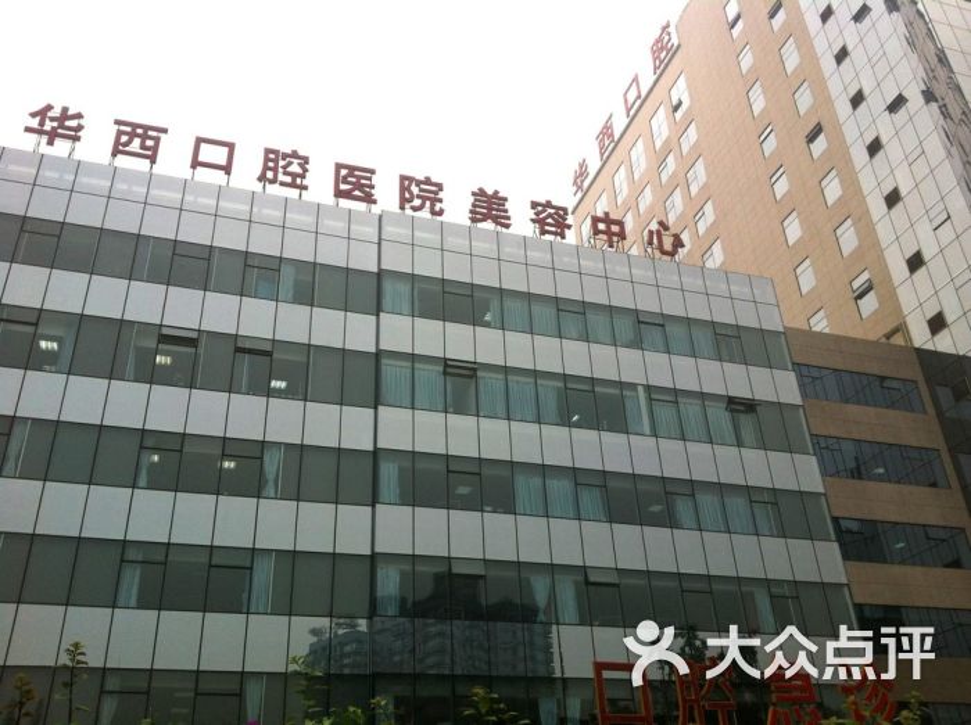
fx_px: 980
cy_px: 362
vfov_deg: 40.6
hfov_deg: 52.7
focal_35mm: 35
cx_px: 486
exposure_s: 1/209
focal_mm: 3.85
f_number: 2.8
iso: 80
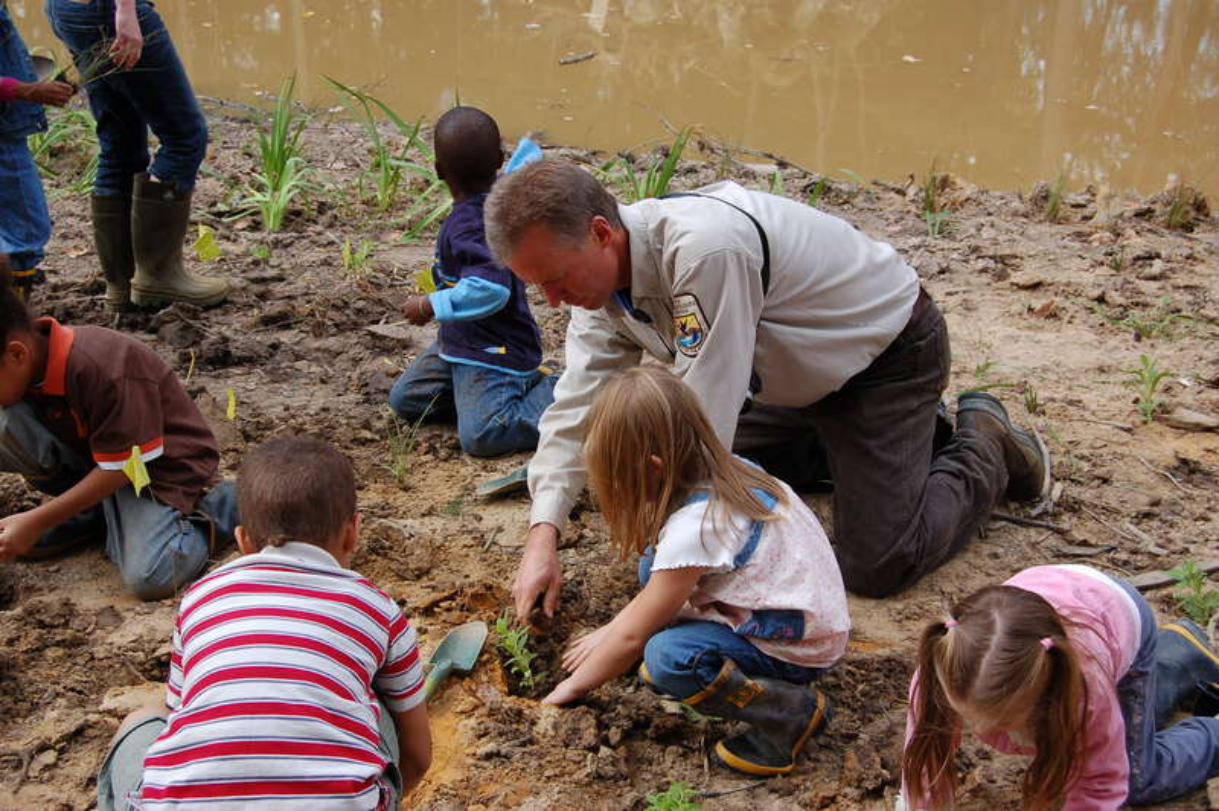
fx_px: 1573
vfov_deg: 28.9
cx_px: 610
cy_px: 406
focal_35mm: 46
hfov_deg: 42.4
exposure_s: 1/200
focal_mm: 31
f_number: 7.1
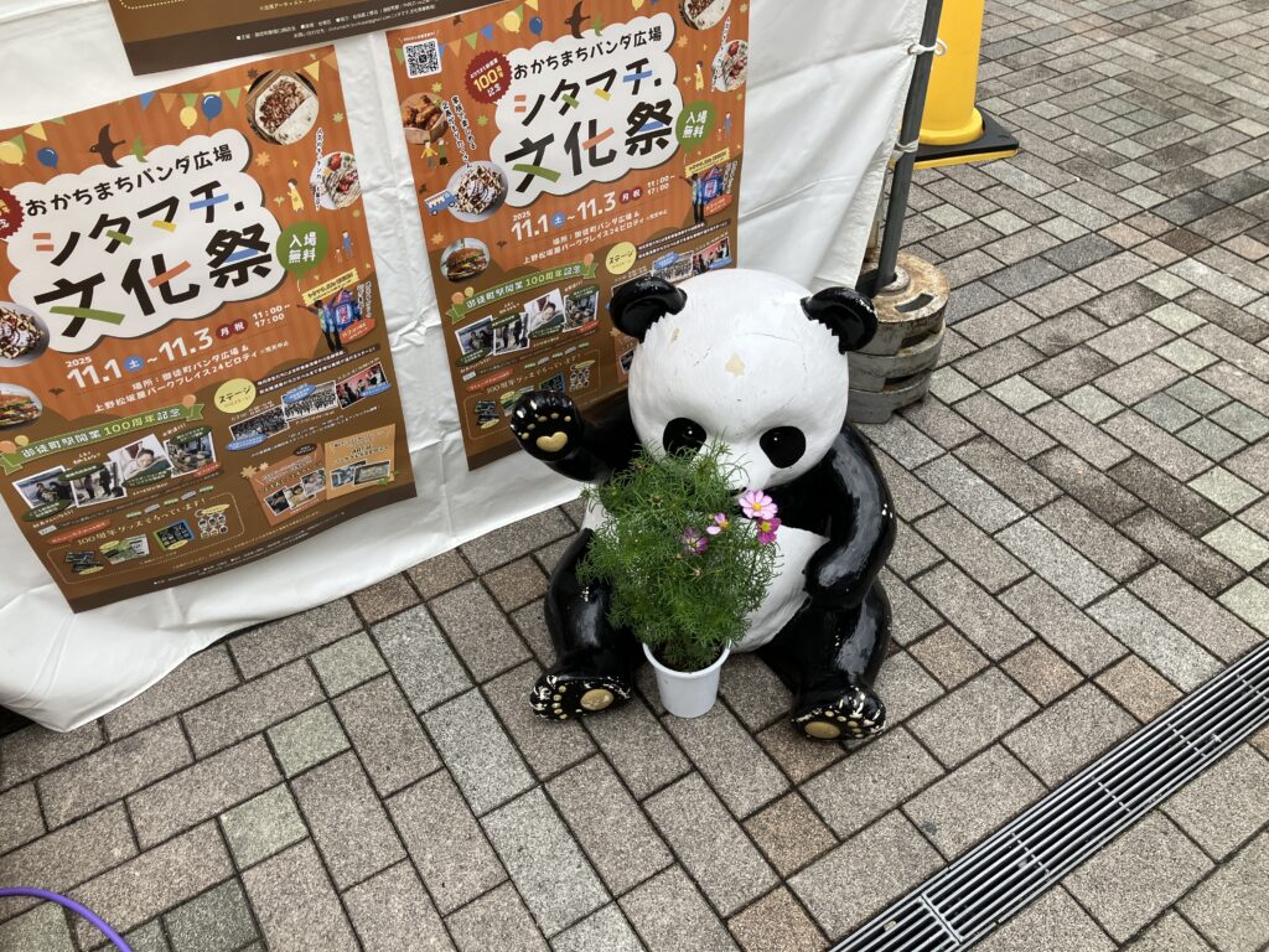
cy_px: 476
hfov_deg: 63.4
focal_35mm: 28
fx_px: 1026
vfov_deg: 49.7
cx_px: 634
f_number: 1.8
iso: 32
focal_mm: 3.99
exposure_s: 1/401
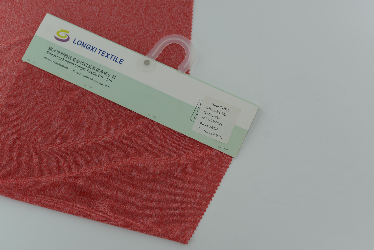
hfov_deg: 39.6
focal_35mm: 50
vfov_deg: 27.0
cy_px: 125
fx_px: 520
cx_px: 187
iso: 100
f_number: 3.5
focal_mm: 50
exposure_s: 1/320
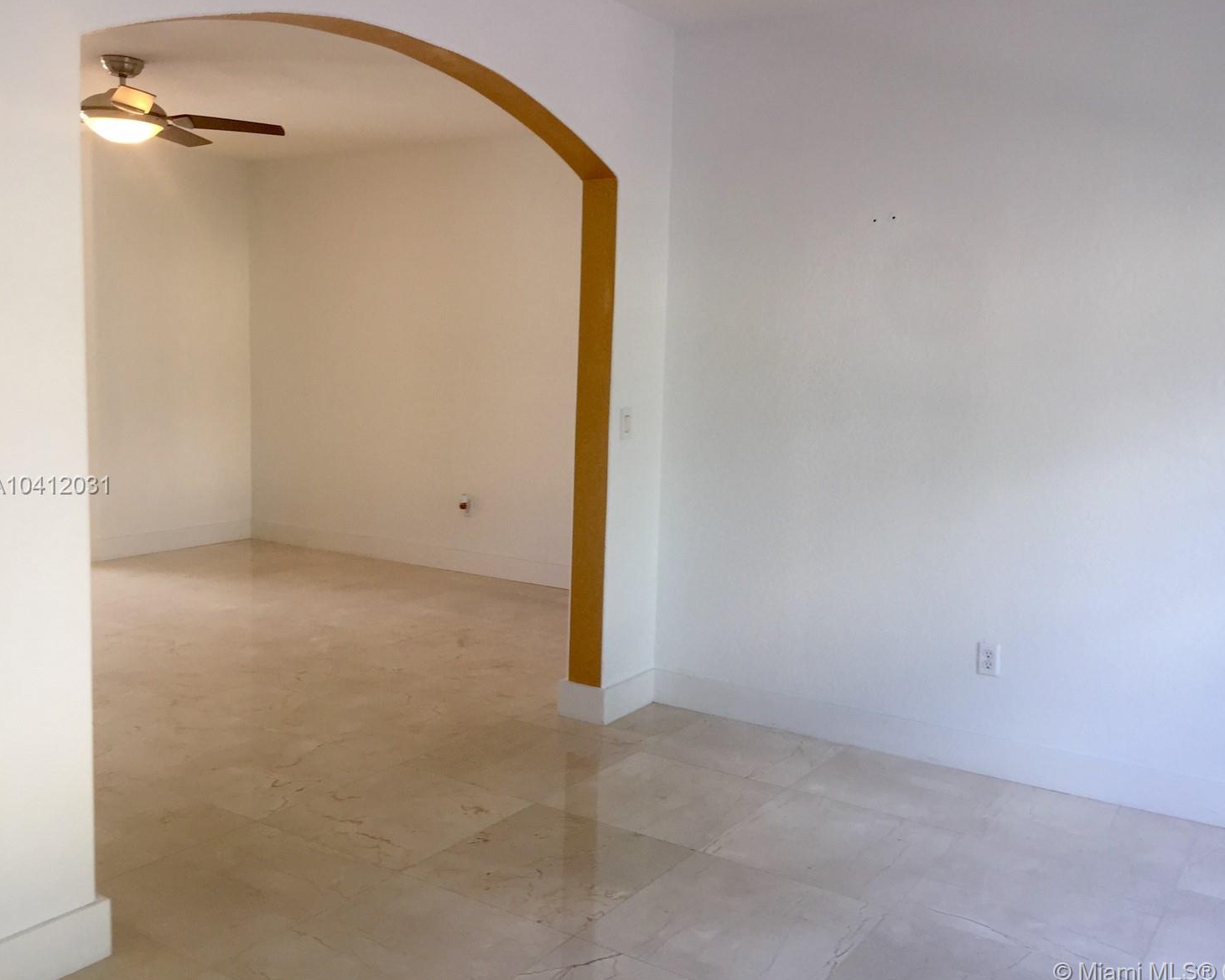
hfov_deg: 57.1
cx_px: 655
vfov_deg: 47.1
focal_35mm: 31
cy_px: 486
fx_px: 1124
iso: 32
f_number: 2.2
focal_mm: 4.15
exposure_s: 1/60
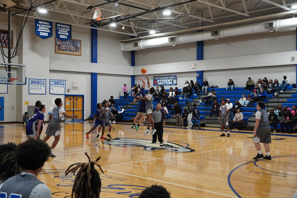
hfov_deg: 42.3
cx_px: 148
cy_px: 99
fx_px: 384
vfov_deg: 29.0
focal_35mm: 46
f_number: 4.5
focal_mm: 31
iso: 2000
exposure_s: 1/160
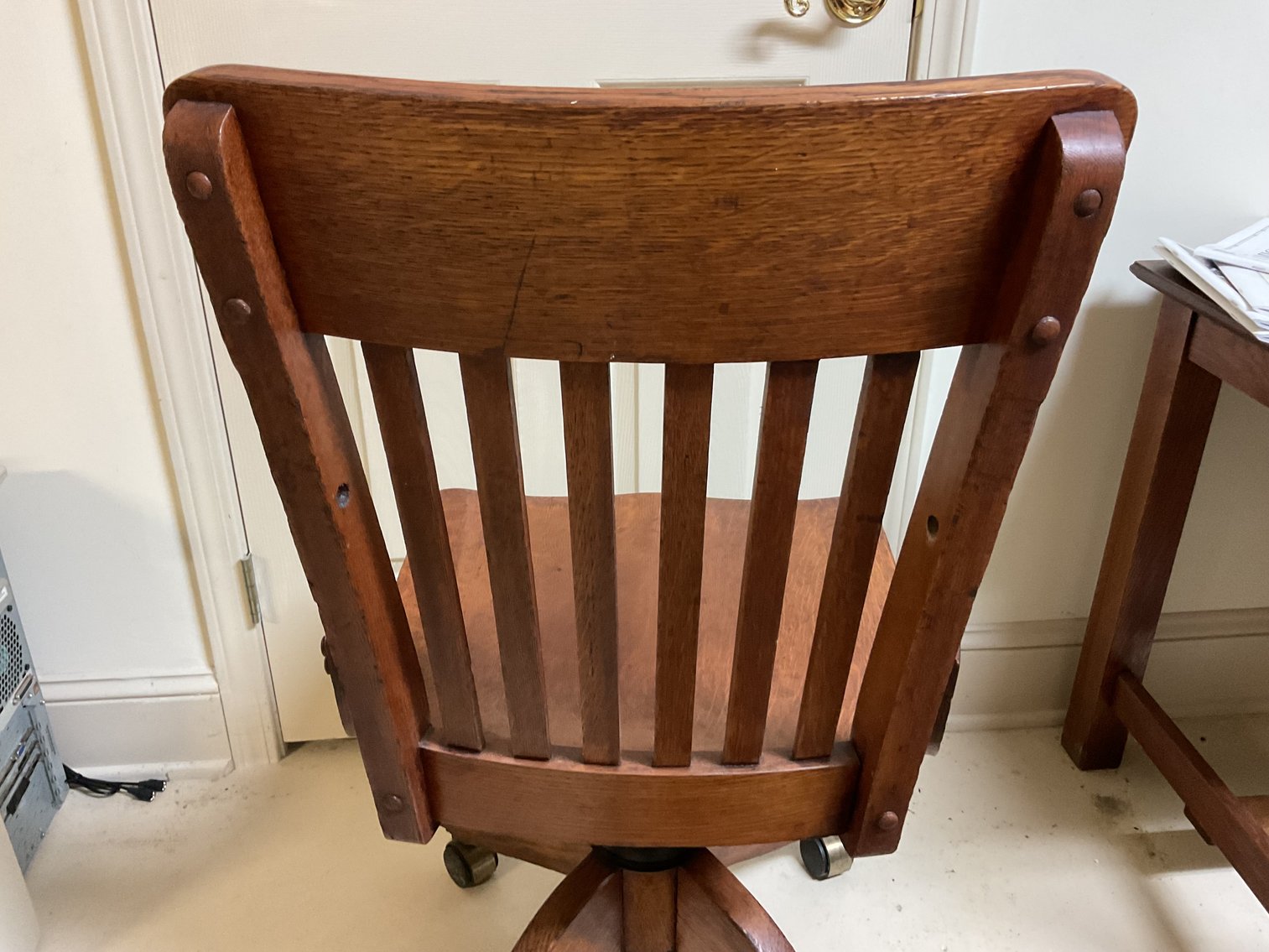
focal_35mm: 29
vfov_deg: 48.2
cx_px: 634
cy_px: 476
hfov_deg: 61.7
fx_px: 1063
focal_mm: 3
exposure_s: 1/40
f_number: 1.8
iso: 250
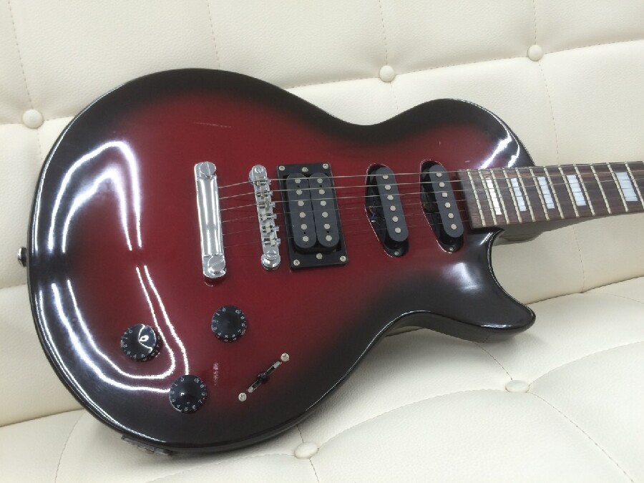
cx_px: 322
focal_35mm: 29
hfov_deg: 61.7
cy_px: 242
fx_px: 540
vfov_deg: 48.2
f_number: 2.2
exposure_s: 1/30
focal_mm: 4.15
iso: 40
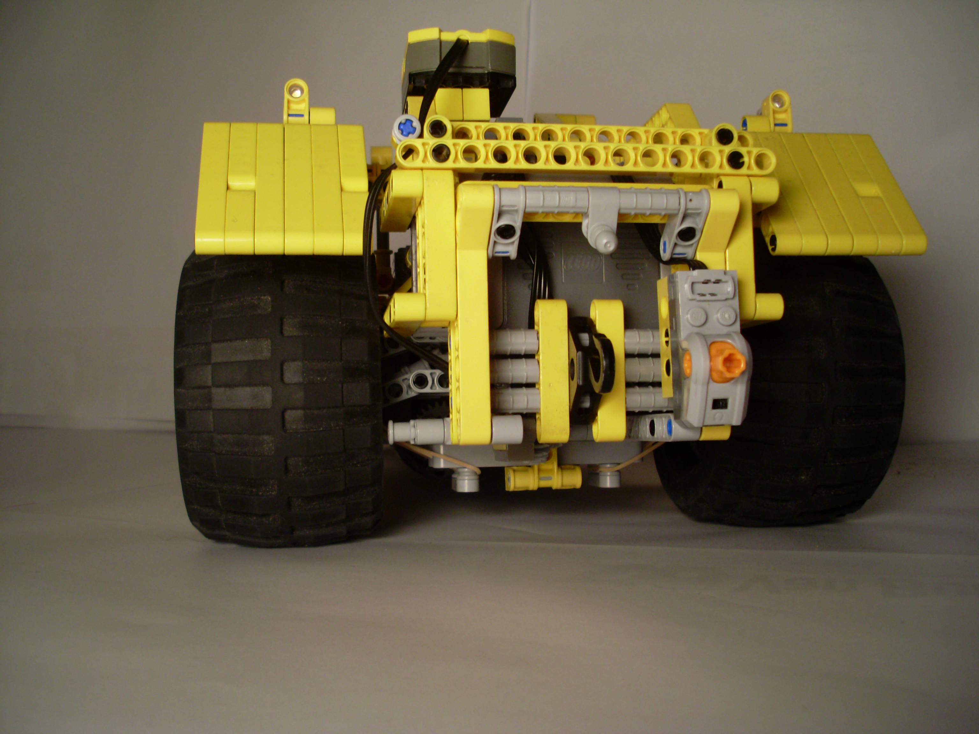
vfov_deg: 37.7
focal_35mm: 38
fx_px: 1075
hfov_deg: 49.0
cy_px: 367
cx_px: 490
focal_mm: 6.3
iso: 100
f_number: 3
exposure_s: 1/30
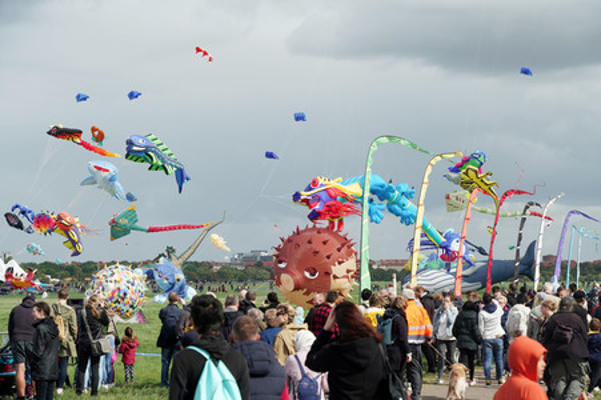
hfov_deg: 18.8
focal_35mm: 109
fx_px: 1818
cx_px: 300
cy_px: 200
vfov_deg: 12.5
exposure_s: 1/500
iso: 640
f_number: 8
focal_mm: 109
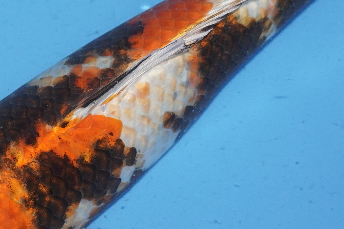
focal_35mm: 157
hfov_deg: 13.0
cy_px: 103
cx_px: 71
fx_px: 1499
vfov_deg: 8.7
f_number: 4.5
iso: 1000
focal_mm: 36
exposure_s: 1/160
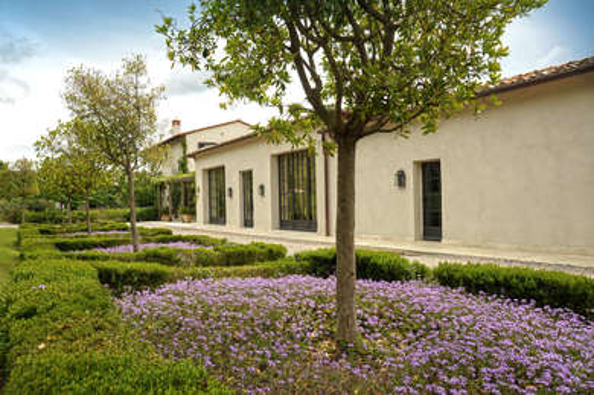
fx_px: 396
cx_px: 297
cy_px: 198
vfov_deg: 53.0
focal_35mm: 24
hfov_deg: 73.8
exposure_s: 1/200
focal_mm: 24
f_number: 11
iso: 250
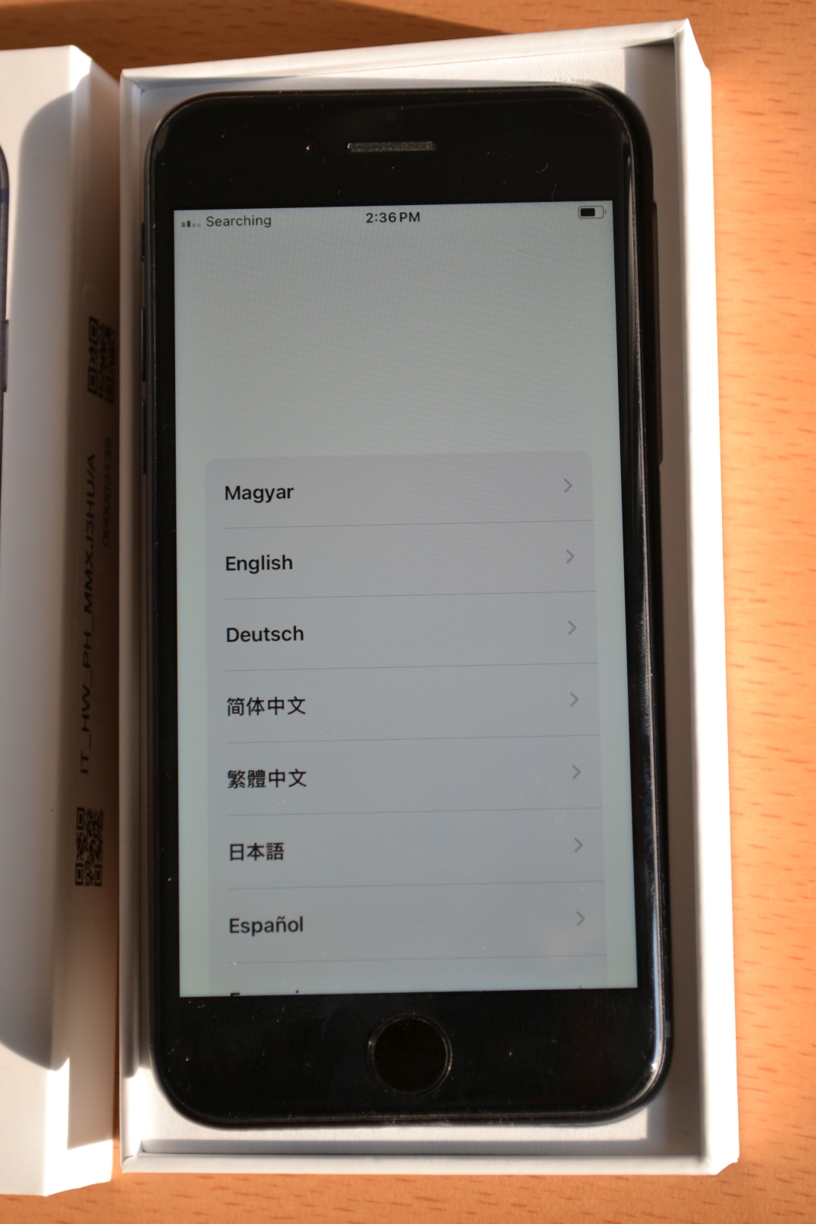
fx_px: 2804
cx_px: 408
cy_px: 612
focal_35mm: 82
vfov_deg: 24.6
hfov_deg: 16.6
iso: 280
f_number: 5.6
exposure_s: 1/125
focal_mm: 55
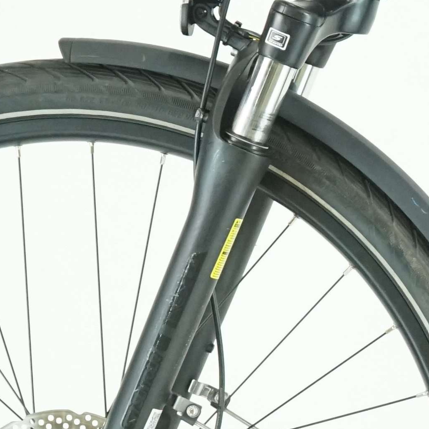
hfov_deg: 6.3
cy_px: 198
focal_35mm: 272
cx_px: 823
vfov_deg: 6.4
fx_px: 3814
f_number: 5.6
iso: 2500
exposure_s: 1/200
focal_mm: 55
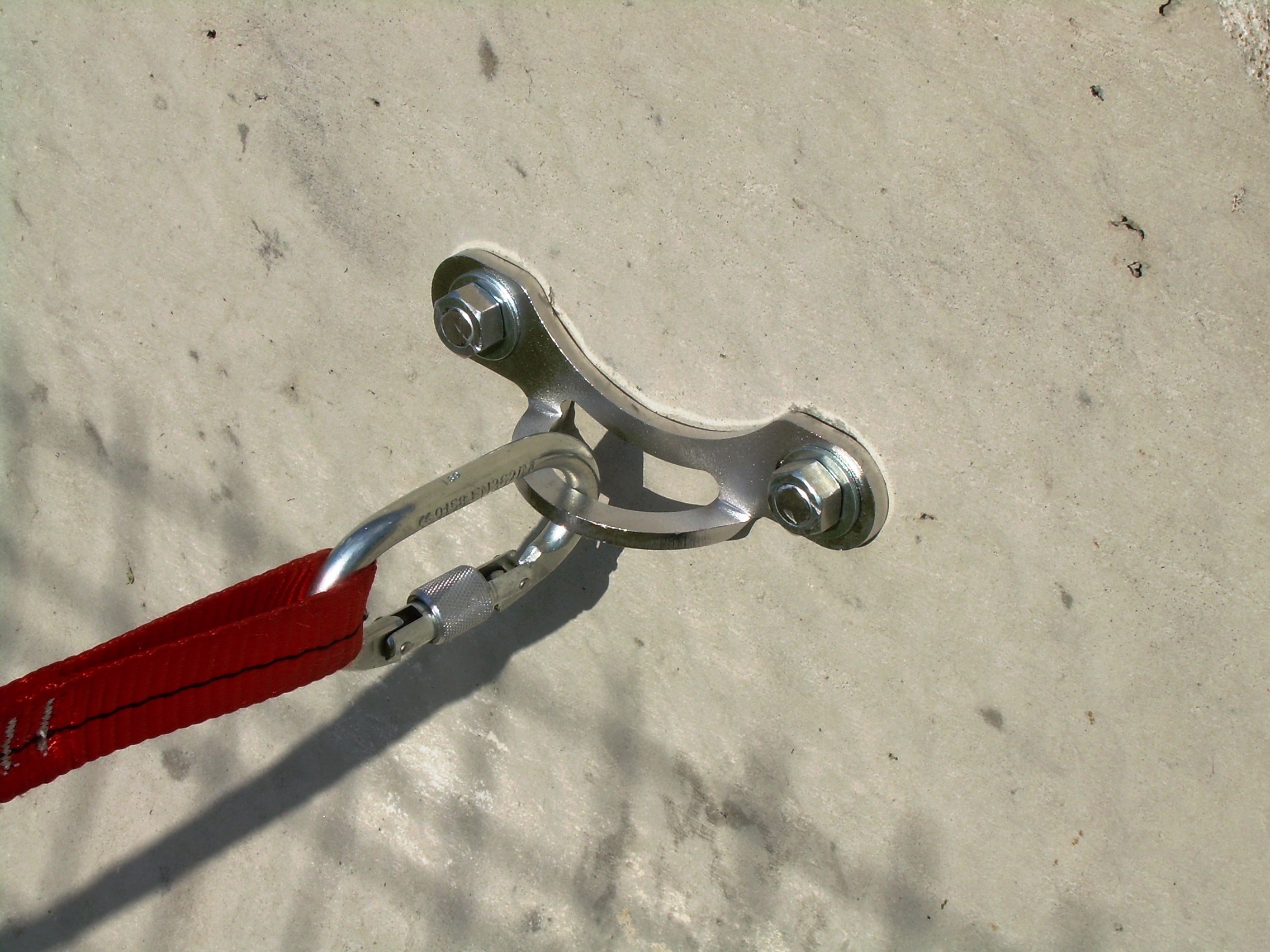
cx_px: 635
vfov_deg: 16.4
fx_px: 3302
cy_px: 476
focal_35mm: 90
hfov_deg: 21.8
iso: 50
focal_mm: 15.3
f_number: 7
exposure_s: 1/458
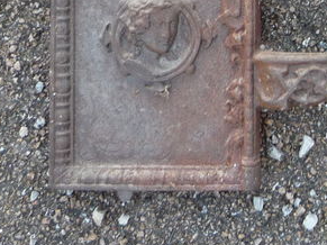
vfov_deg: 13.2
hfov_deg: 17.7
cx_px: 437
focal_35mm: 103
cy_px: -165
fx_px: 973
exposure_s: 1/30
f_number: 3.3
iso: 125
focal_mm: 5.2
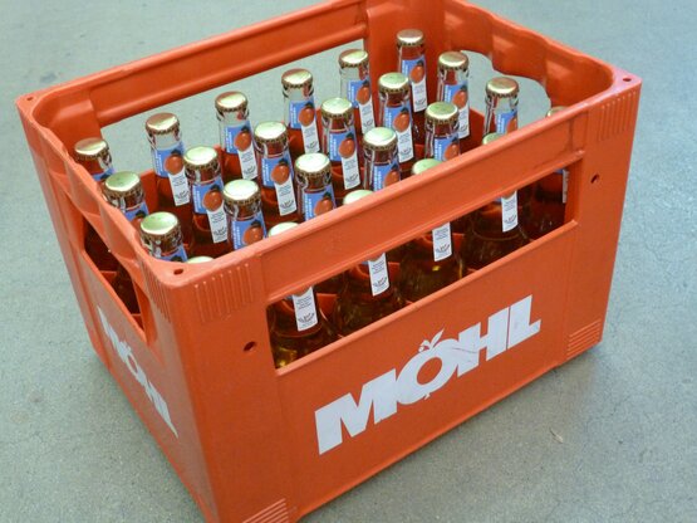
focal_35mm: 41
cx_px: 348
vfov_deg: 35.1
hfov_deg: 45.8
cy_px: 262
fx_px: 825
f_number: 3.9
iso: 400
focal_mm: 7.4
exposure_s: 1/8
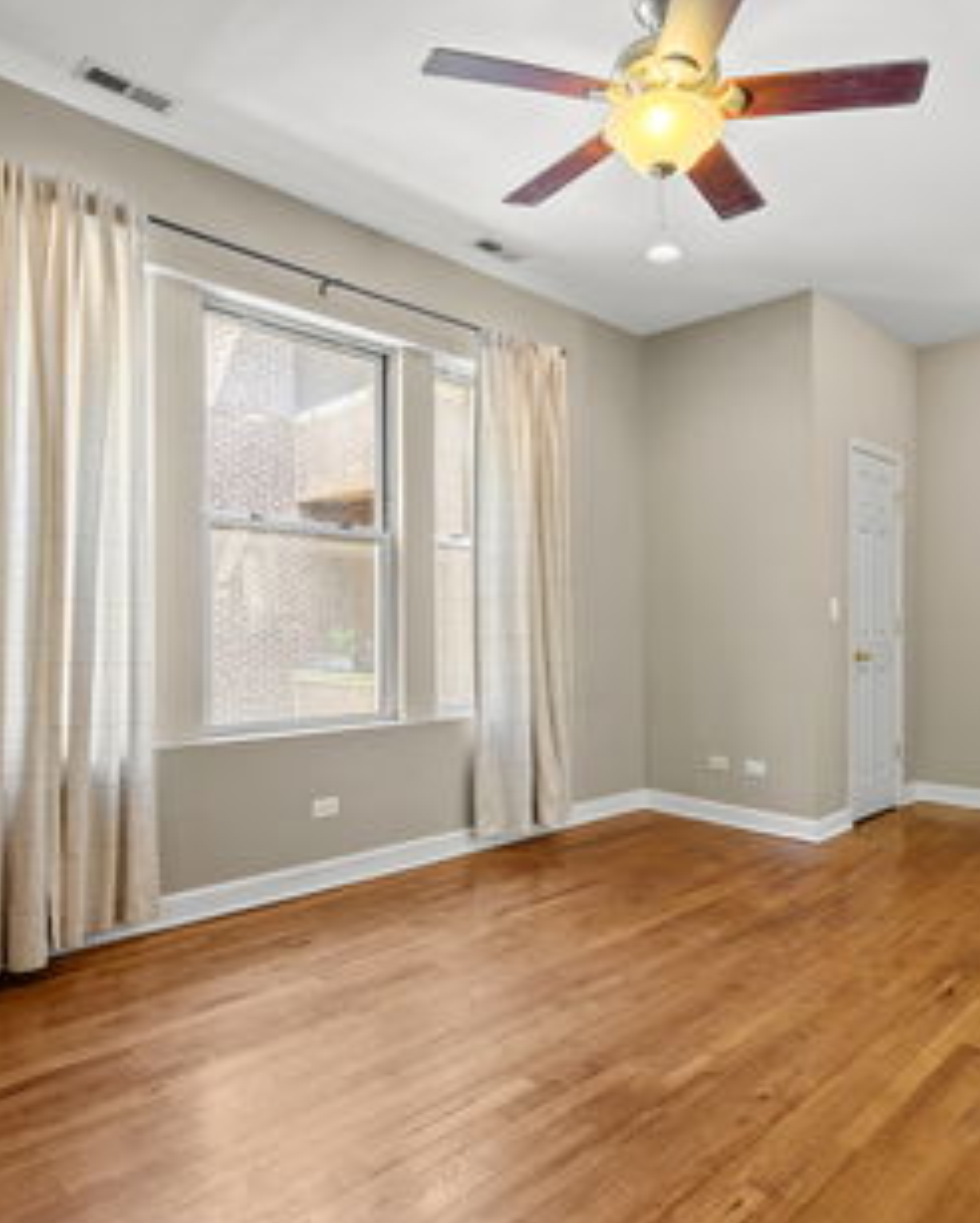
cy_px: 629
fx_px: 829
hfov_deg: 61.1
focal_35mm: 23
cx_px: 534
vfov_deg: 72.8
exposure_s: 1/2
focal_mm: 15.6
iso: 200
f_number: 8
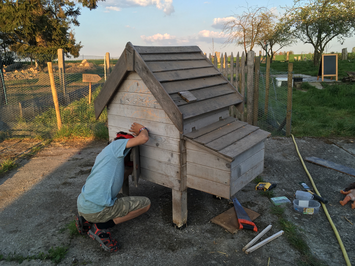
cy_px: 133
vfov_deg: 48.2
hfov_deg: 61.7
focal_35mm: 29
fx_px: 297
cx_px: 178
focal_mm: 4.15
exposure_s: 1/257
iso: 25
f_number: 2.2
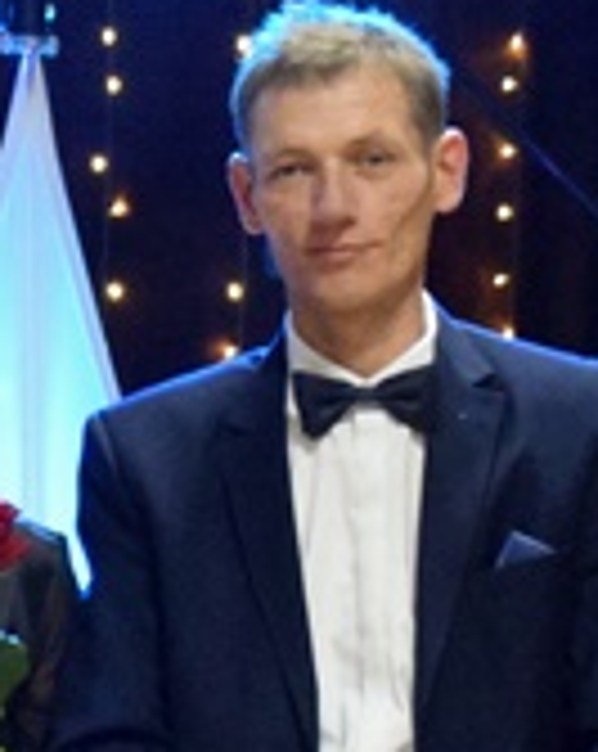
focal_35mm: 319
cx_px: 81
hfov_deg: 4.8
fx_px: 7077
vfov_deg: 6.0
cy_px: 959
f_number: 4.8
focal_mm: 42
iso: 5600
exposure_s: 1/100
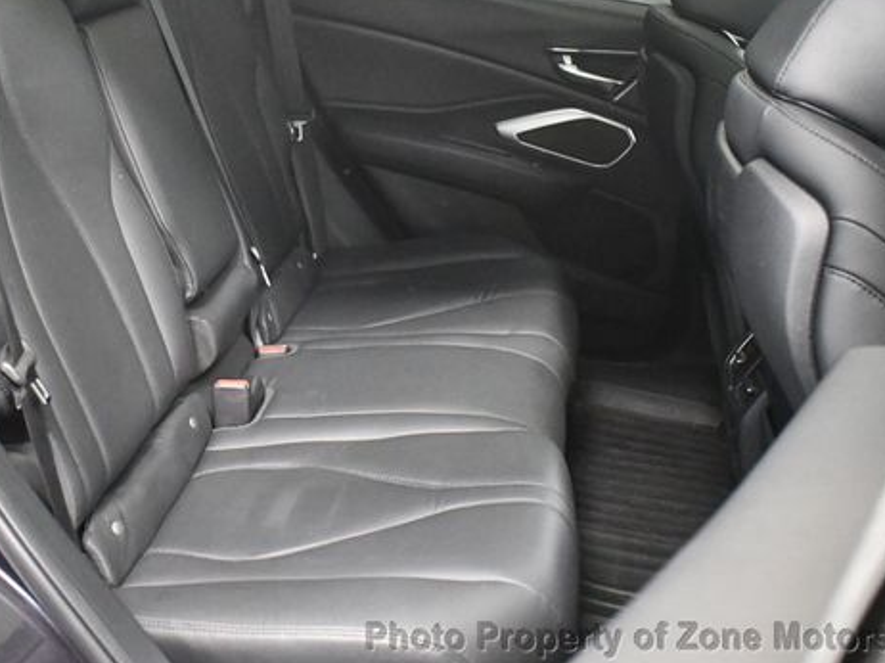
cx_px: 343
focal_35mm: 48
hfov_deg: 39.5
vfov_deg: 30.2
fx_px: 1227
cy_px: 264
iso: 6400
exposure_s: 1/60
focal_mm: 18
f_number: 3.5
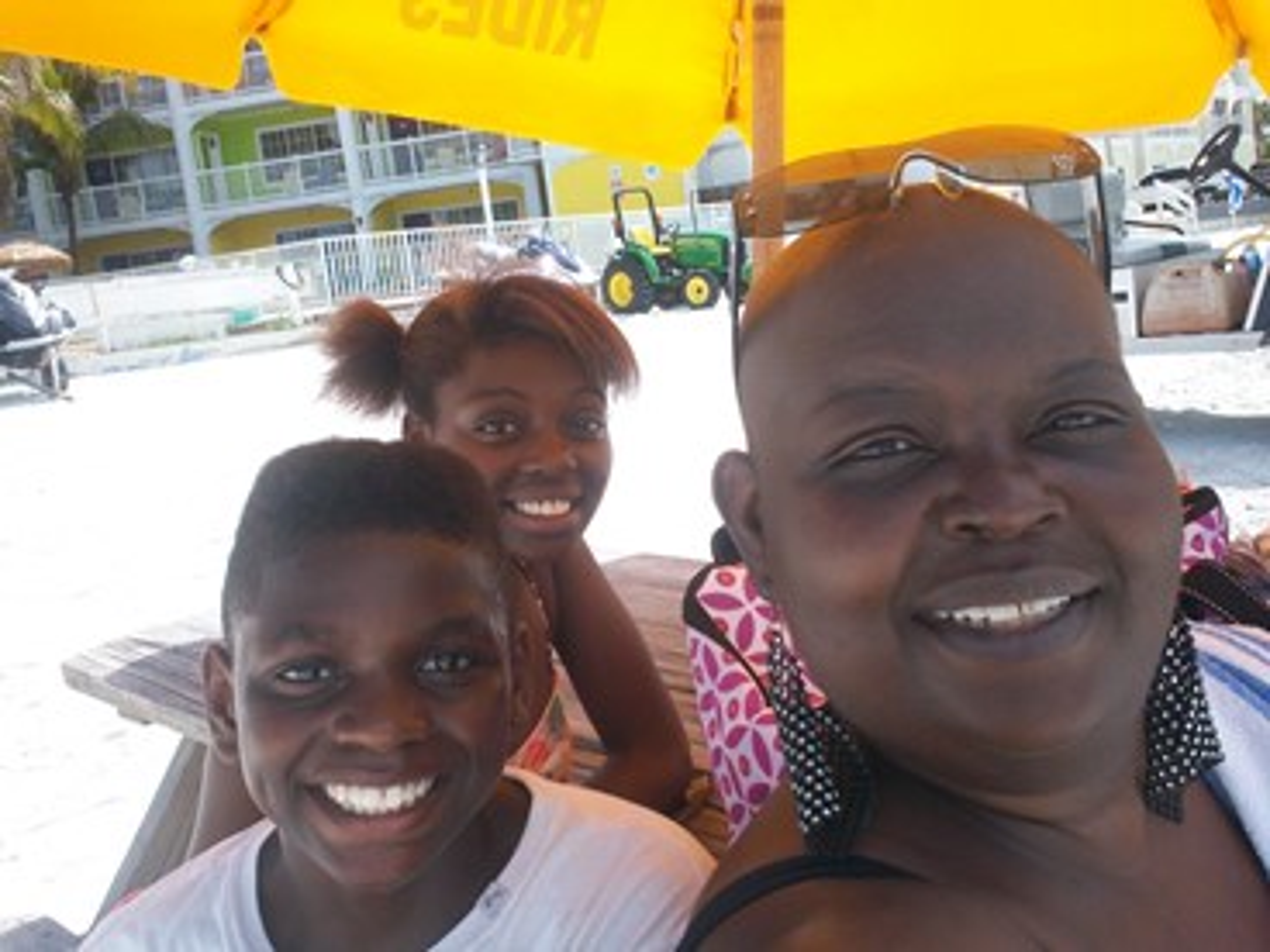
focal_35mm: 38
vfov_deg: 37.7
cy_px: 476
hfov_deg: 49.0
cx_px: 635
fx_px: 1394
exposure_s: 1/320
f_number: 4.5
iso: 80
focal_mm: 6.3
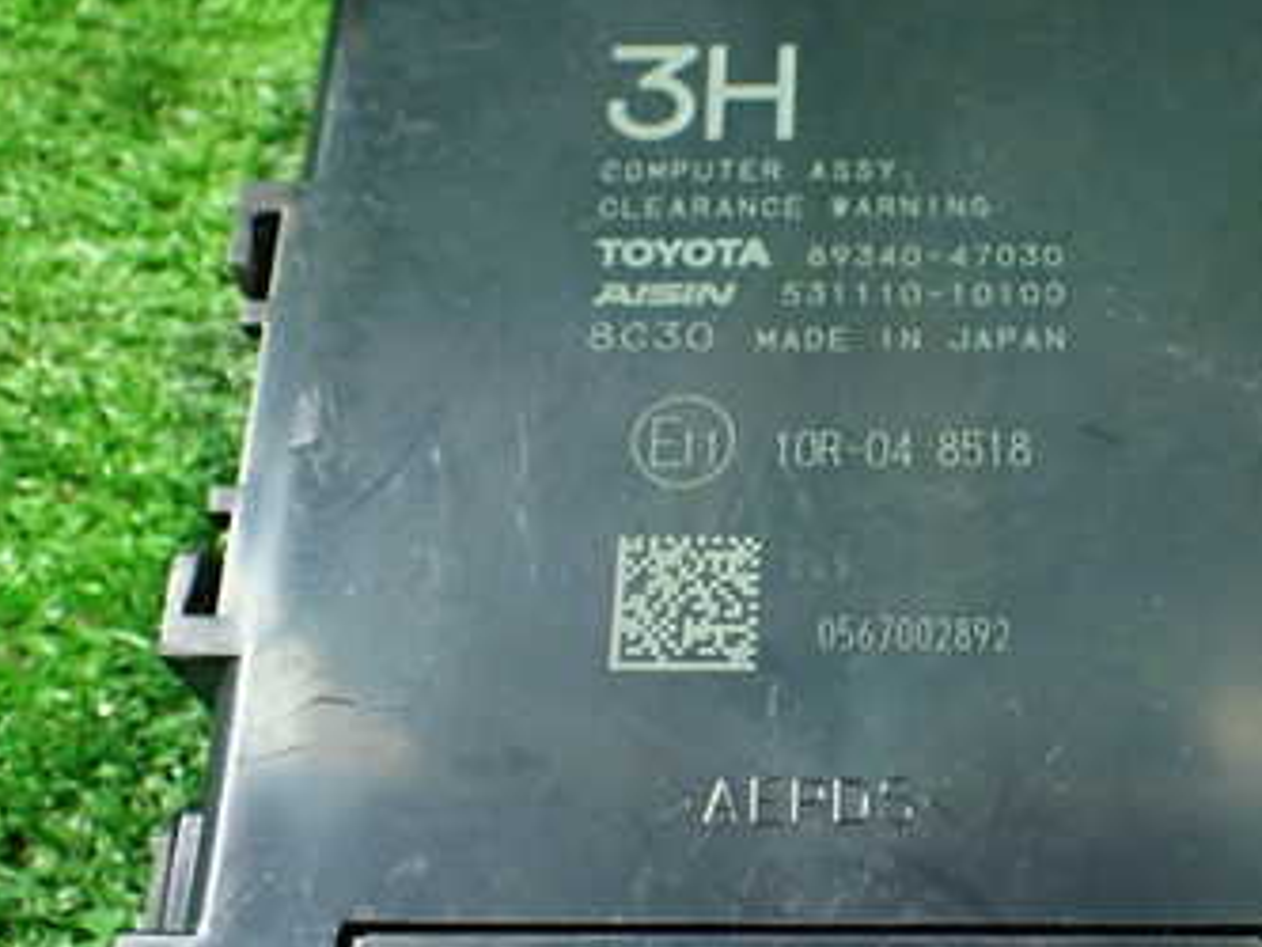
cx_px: 910
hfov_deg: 34.9
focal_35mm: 54
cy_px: 508
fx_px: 1969
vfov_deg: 27.0
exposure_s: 1/100
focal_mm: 5.4
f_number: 2.3
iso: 800
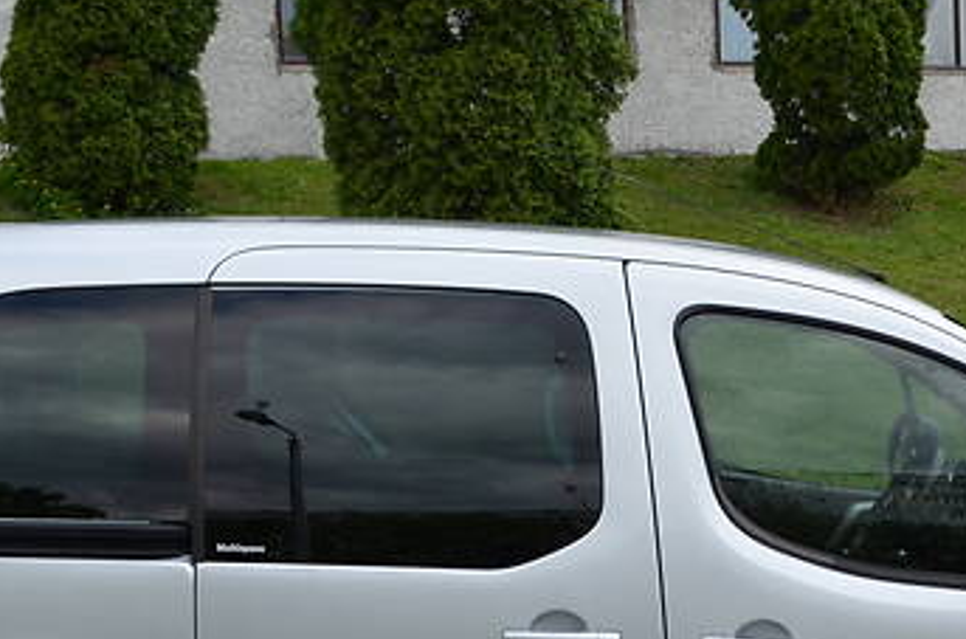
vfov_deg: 17.4
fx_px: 2061
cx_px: 667
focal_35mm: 77
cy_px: 552
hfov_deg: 26.2
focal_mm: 22
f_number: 8
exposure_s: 1/250
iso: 200
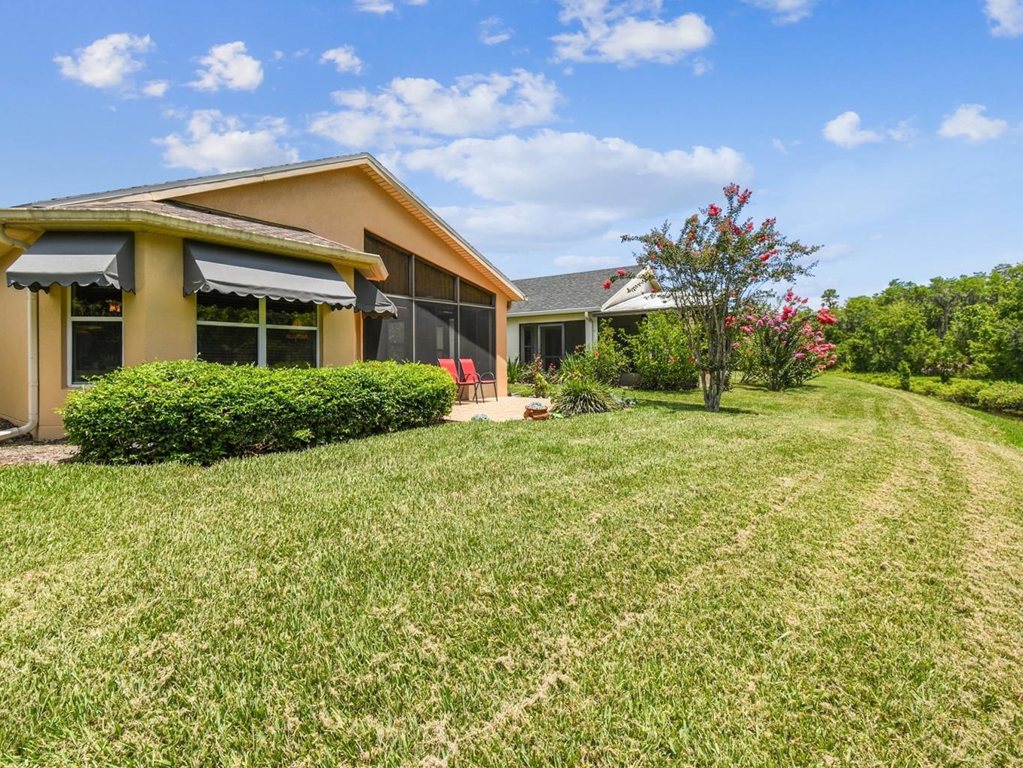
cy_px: 389
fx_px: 502
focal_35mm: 17
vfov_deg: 74.7
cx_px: 457
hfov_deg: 90.7
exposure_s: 1/640
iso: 100
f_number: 7.1
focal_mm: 10
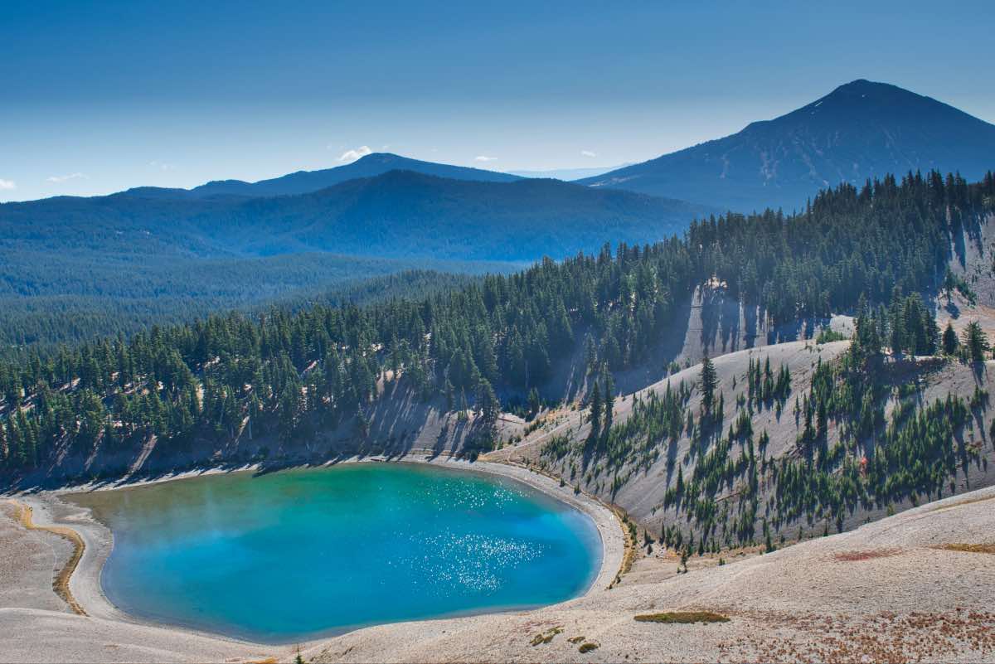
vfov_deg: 31.9
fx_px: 1161
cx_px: 498
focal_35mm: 42
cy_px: 332
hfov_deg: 46.4
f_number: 11
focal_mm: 28
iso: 400
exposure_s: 1/500
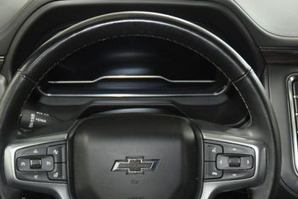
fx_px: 645
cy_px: 163
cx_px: 135
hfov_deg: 26.0
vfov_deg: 17.4
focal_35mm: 78
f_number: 3.8
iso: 2500
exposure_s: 1/30
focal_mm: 29
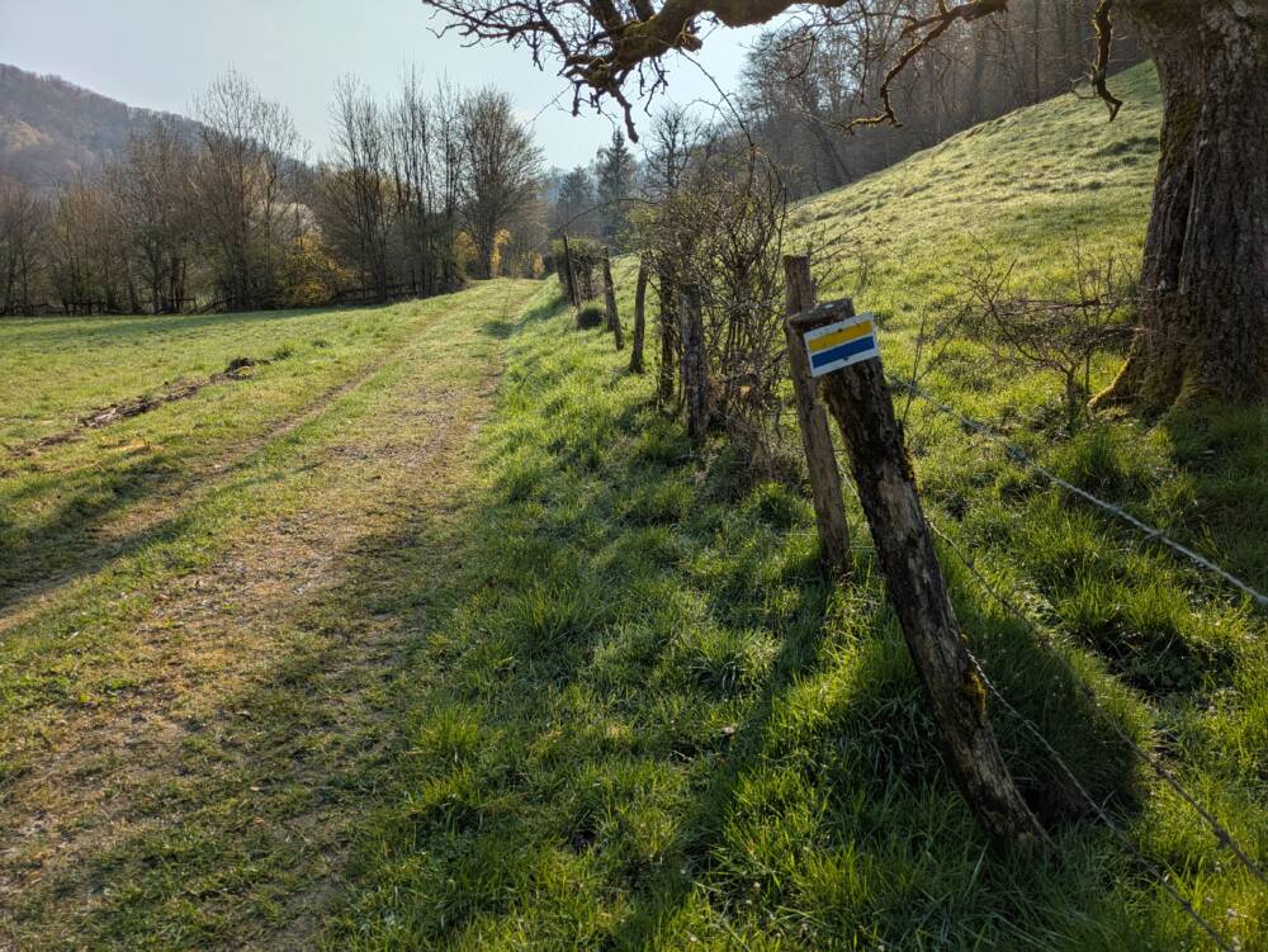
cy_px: 476
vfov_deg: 54.9
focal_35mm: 25
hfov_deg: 69.4
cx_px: 634
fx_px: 916
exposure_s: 1/4444
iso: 50
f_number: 1.89
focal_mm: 5.43
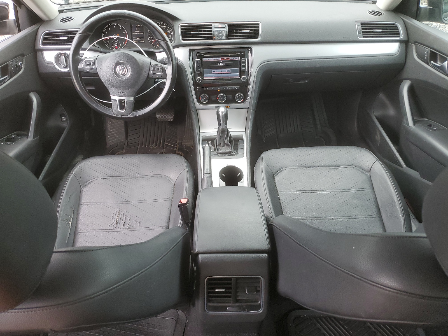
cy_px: 168
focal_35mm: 26
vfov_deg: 53.1
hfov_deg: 67.3
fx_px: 336
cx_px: 224
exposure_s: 1/100
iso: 81
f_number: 1.5
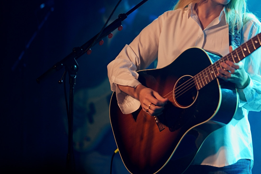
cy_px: 49
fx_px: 1231
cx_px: 189
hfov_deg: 12.1
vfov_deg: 8.1
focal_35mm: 170
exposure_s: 1/50
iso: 160
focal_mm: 75
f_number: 1.2
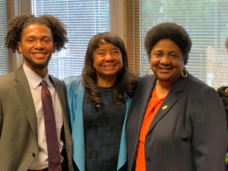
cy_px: 111
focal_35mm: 88
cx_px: 190
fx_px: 580
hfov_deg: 21.9
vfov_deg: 16.7
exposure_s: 1/40
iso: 320
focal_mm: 6
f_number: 2.4
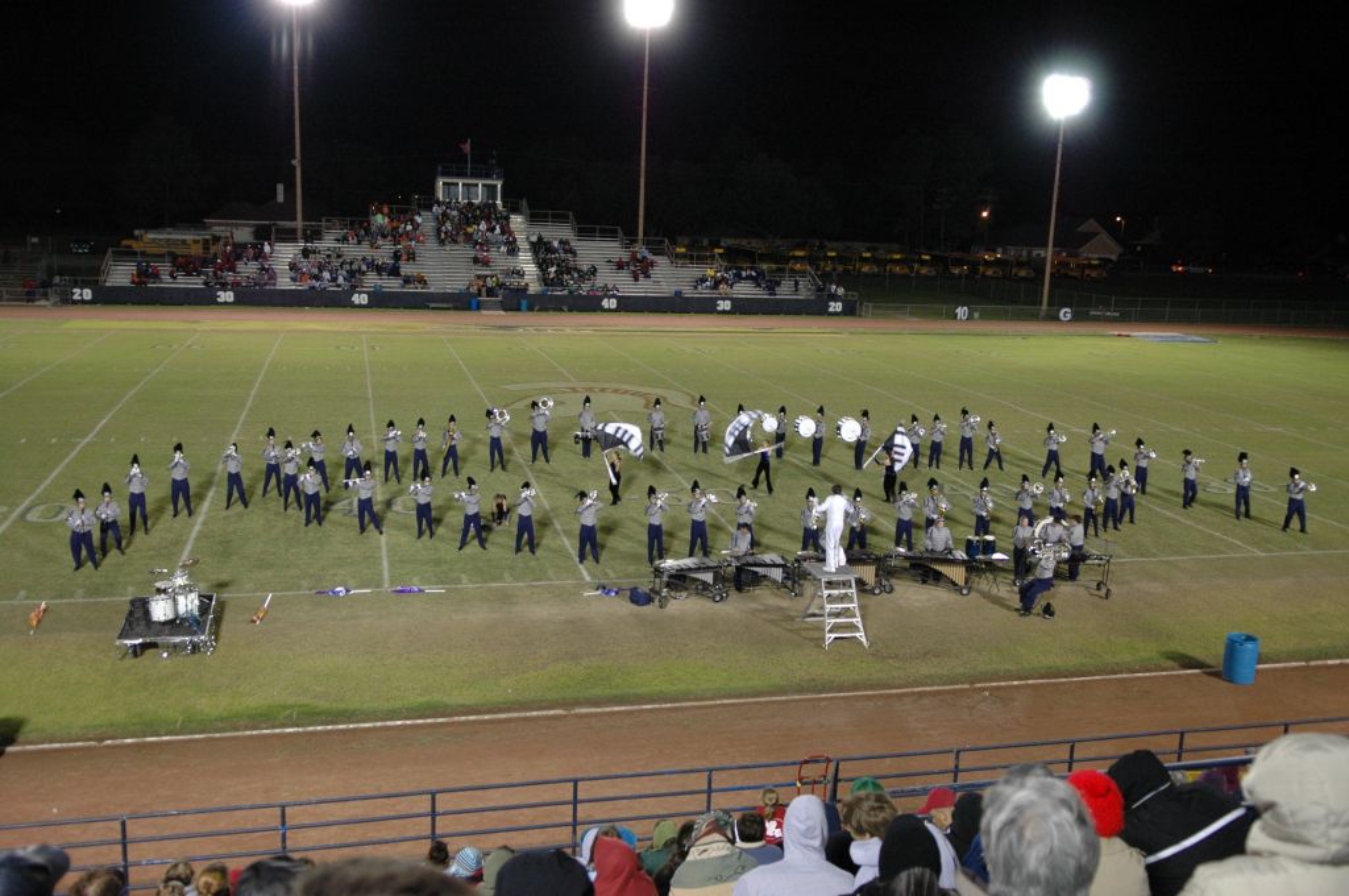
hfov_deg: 57.3
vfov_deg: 39.9
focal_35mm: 33
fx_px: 1235
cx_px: 674
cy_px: 448
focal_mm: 22
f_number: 2.8
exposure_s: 1/60
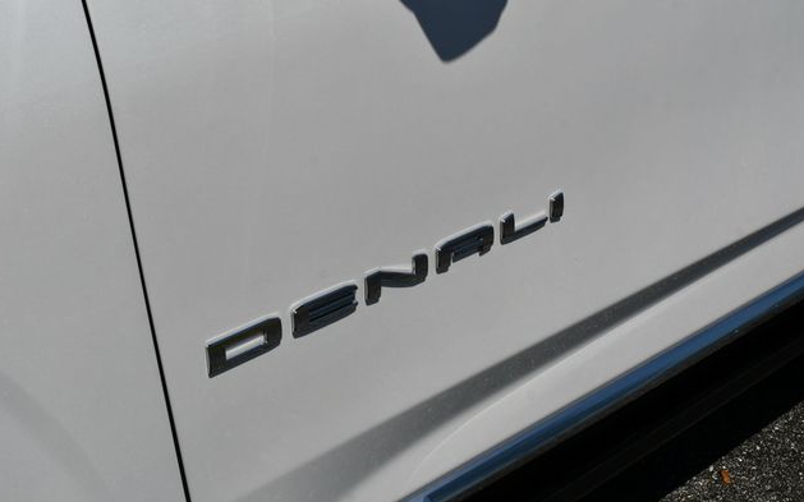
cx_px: 401
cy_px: 253
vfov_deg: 24.0
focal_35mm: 54
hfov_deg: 37.5
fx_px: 1183
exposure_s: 1/500
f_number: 11
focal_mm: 26
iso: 100
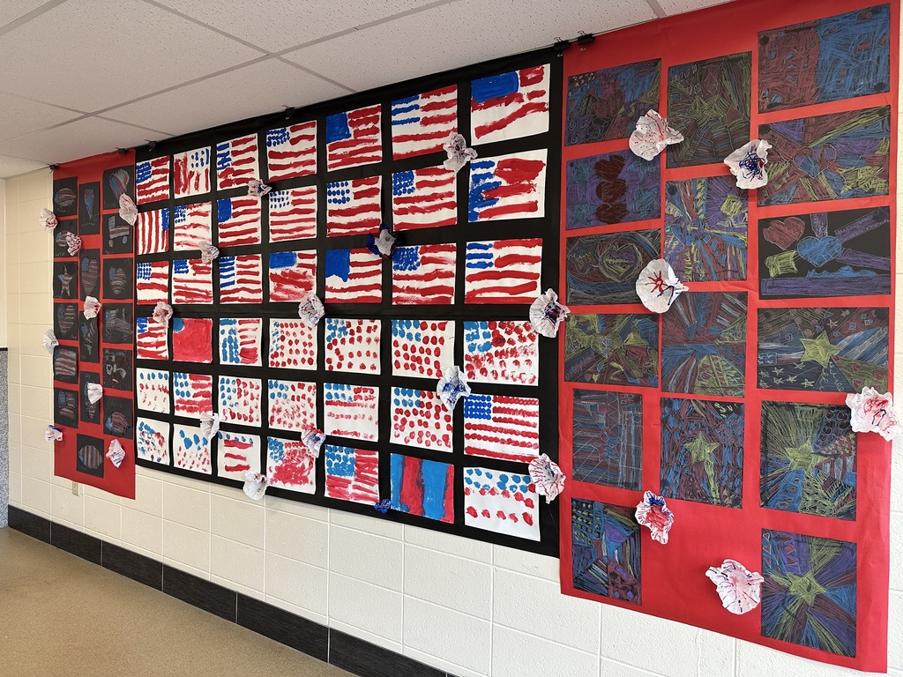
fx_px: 626
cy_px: 338
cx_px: 452
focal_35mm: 24
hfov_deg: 71.6
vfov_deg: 56.8
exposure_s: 1/120
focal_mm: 6.86
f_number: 1.78
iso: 125
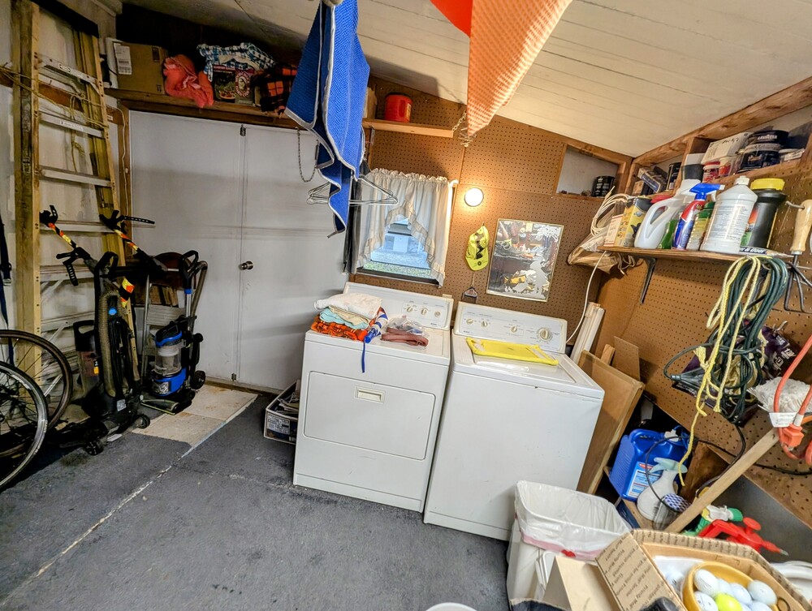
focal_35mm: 13
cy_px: 306
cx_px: 406
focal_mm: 1.95
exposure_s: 1/120
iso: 245
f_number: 2.2
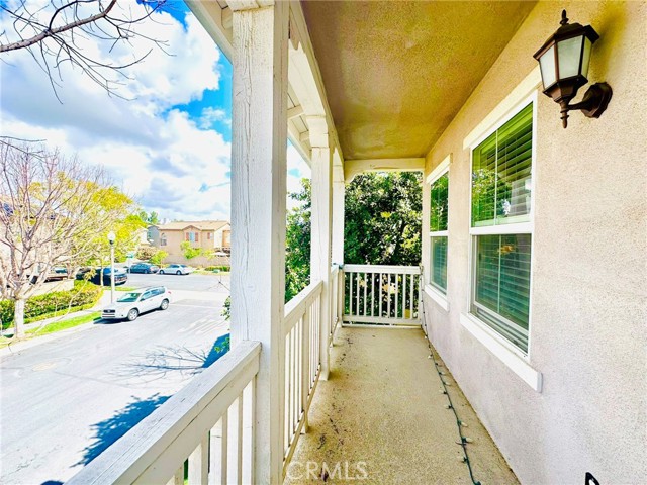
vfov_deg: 85.7
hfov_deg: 102.1
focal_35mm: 14
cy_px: 242
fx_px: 262
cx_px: 324
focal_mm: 2.22
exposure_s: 1/633
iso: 40
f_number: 2.2
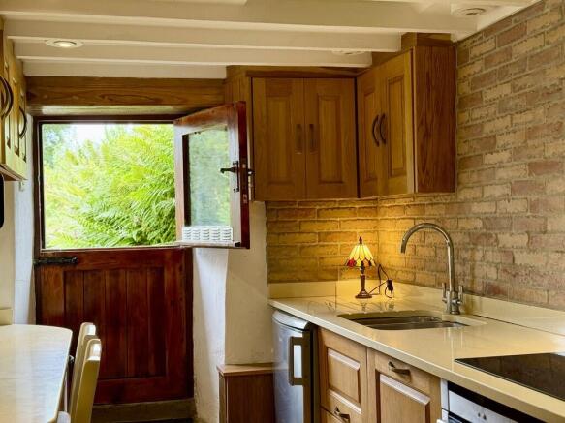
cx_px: 282
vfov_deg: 30.3
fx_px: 783
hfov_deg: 39.7
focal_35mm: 48
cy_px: 212
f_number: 1.78
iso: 100
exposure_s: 1/106
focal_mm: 6.76
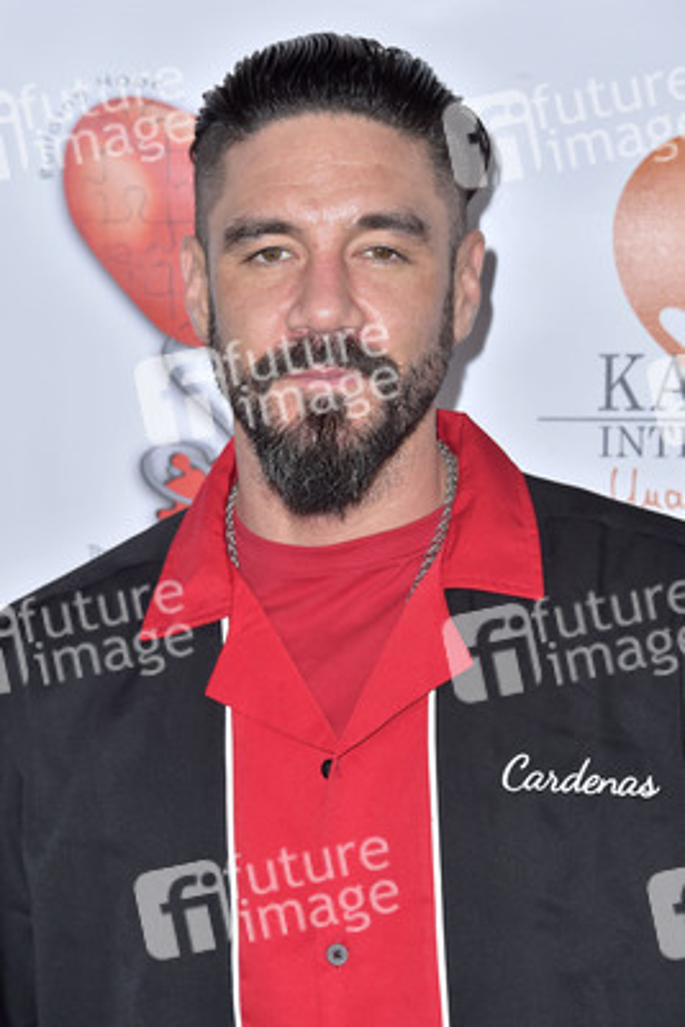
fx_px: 3479
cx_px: 342
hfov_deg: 11.2
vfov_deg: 16.8
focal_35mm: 122
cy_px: 514
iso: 320
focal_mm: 122
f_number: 7.1
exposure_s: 1/250
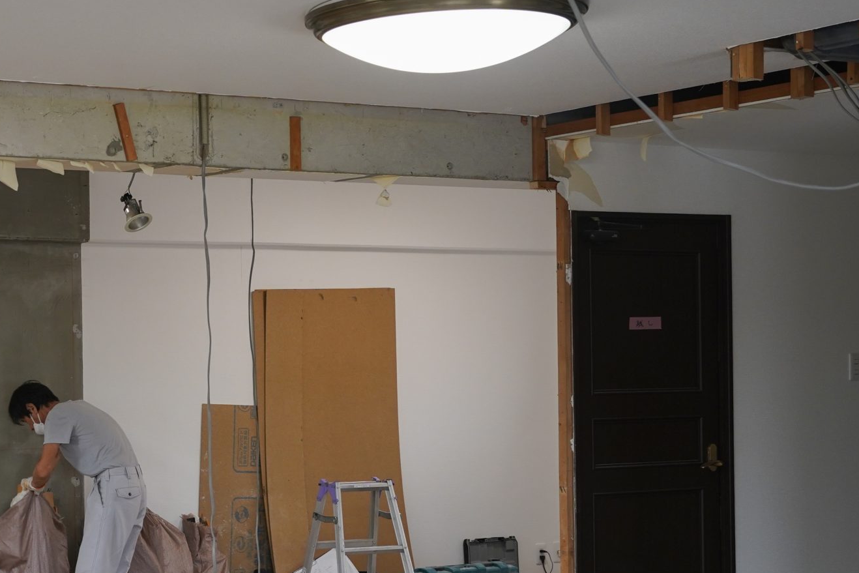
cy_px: 303
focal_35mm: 68
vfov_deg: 20.0
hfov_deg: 28.8
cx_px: 137
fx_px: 1623
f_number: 6.3
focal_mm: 35
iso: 800
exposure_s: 1/40
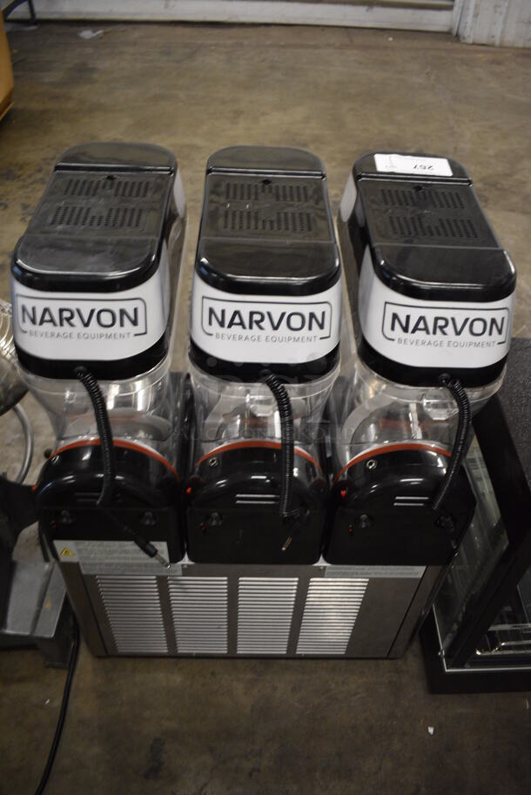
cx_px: 266
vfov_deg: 61.9
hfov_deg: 43.7
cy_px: 398
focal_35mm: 30
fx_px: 663
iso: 1600
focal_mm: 20
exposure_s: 1/125
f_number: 3.5
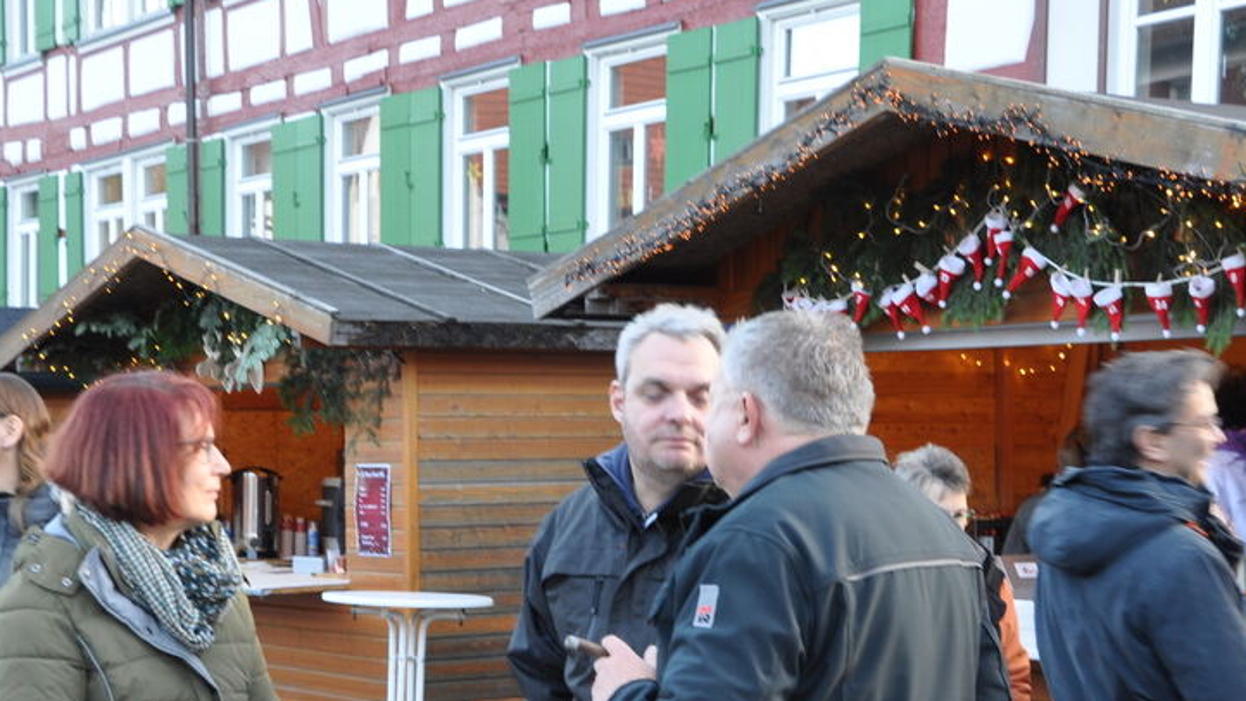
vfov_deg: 16.3
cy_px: 626
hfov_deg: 28.9
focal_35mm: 73
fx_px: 2412
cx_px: 532
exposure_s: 1/30
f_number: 5.6
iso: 200
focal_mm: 28
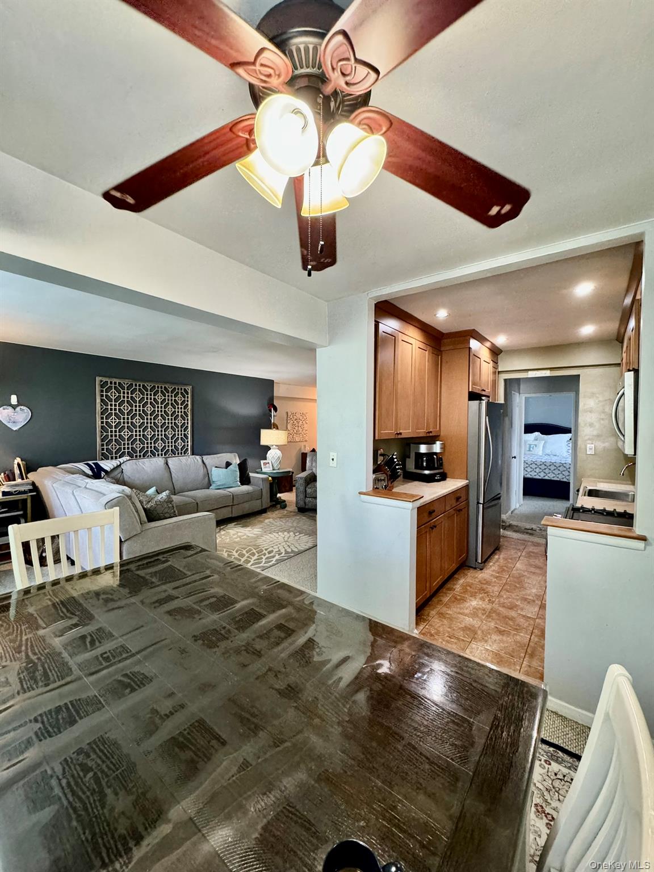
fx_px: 353
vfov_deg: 102.1
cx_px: 327
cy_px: 436
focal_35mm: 14
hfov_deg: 85.7
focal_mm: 2.22
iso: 320
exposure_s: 1/60
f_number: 2.2
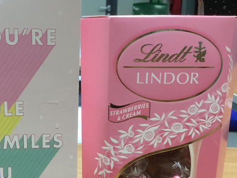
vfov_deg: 24.1
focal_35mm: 60
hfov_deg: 31.7
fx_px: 411
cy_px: 136
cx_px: 66
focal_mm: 3.3
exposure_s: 1/33
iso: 125
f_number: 2.4
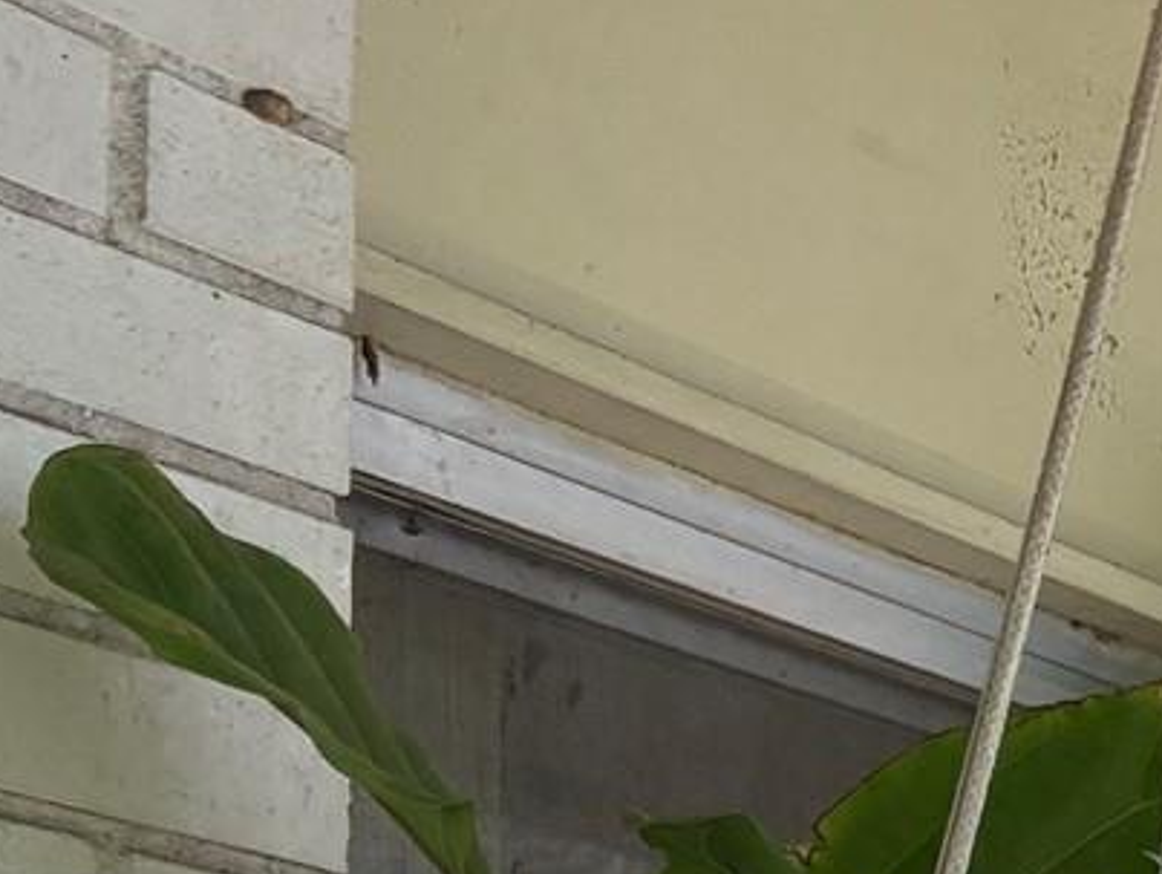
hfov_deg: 11.9
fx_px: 4435
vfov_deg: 10.4
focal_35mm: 132
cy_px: 1693
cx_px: 2840
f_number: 1.6
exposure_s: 1/288
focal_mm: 5.96
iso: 64
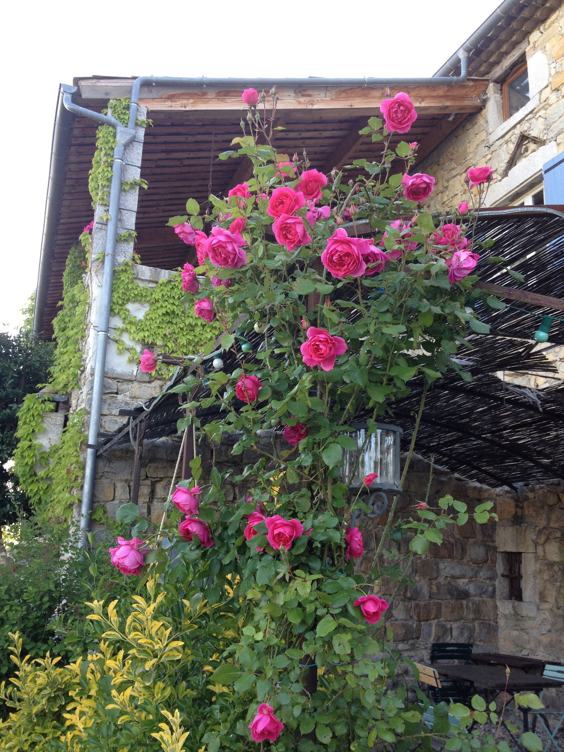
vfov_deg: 52.6
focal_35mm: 35
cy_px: 376
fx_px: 760
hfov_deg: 40.7
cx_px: 282
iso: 64
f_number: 2.4
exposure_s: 1/120
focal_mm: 4.28
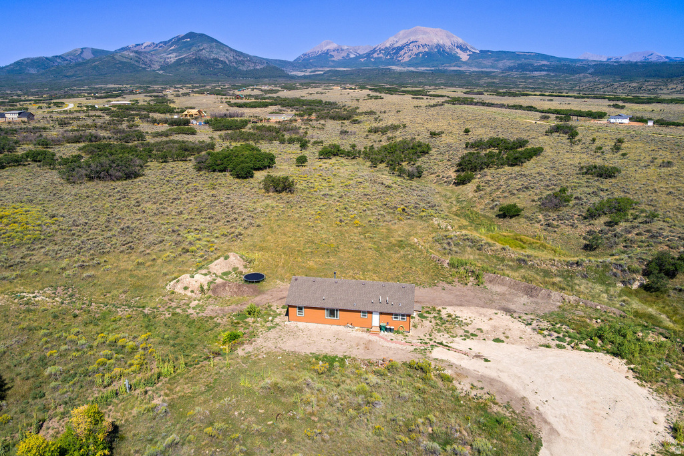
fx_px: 437
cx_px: 342
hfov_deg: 76.1
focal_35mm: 23
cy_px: 228
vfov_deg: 55.1
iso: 155
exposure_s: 1/3800
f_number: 2.8
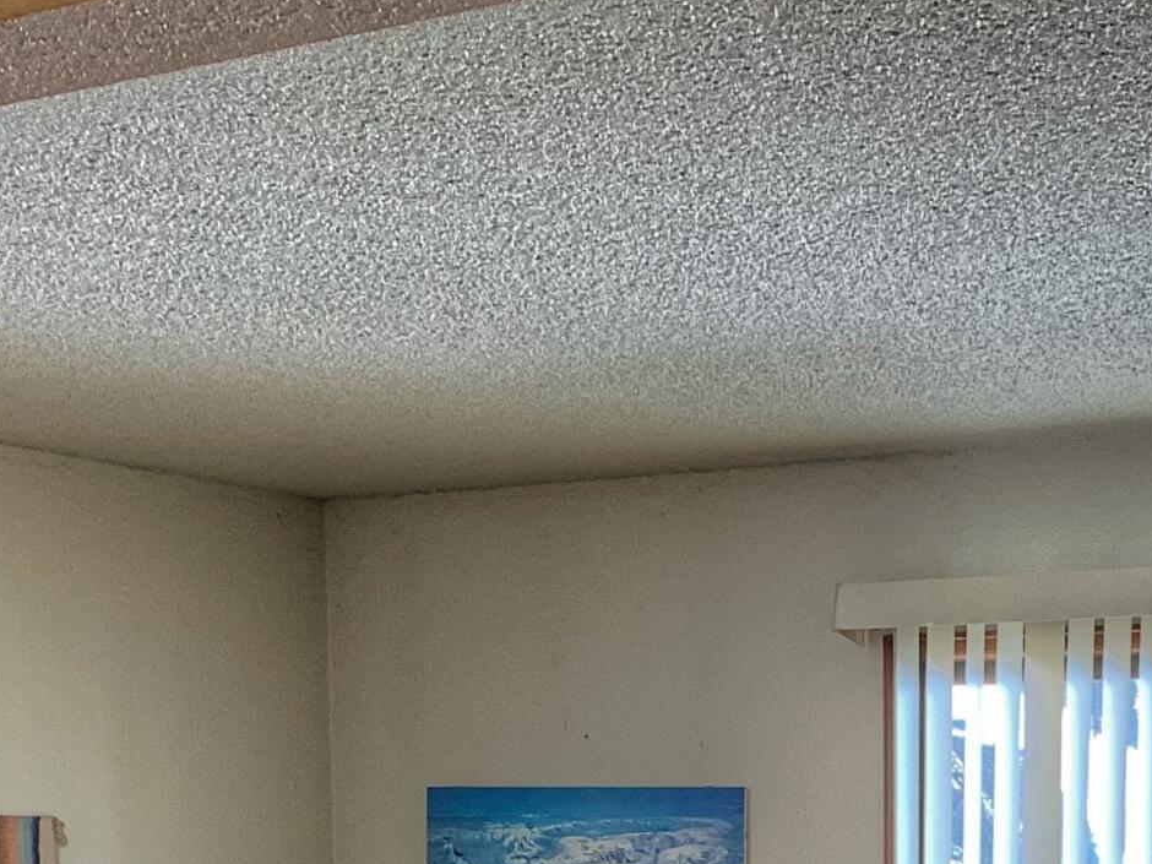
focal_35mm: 83
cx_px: 949
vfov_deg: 16.4
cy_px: 1256
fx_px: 2762
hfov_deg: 23.2
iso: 64
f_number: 1.8
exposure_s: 1/60
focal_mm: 4.25
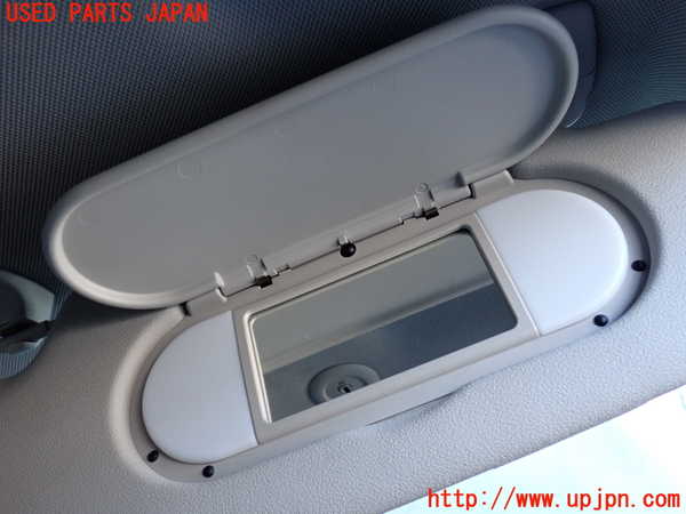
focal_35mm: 32
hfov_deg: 56.8
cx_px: 343
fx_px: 634
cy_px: 257
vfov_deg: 44.2
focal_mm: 5.79
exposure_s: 1/125
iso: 320
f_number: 2.4
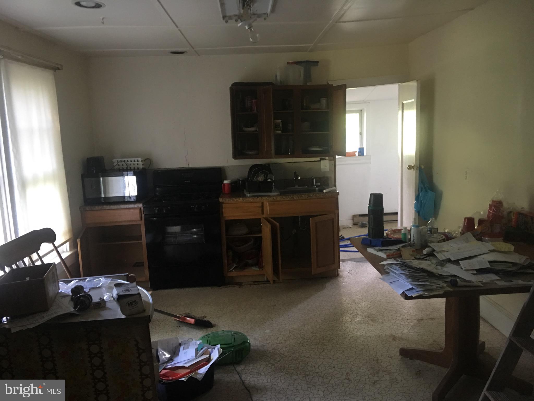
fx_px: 447
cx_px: 267
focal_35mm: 29
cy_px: 200
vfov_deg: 48.2
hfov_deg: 61.7
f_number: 2.2
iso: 50
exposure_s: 1/4
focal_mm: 4.15
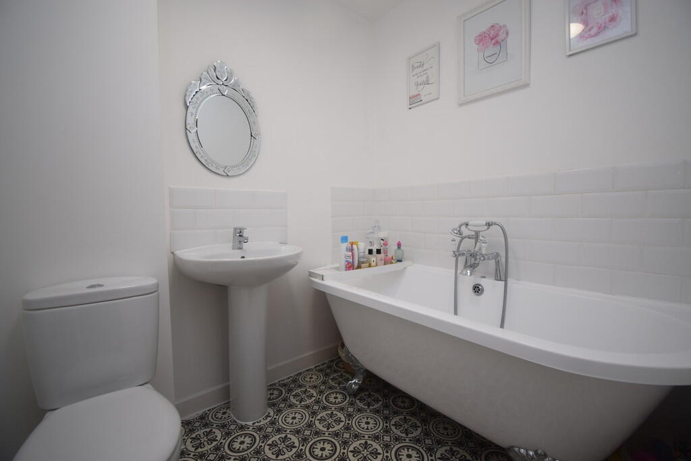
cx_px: 346
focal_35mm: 15
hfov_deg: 100.4
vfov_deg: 77.3
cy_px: 230
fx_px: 288
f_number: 4.5
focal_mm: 10
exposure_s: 1/80
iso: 400
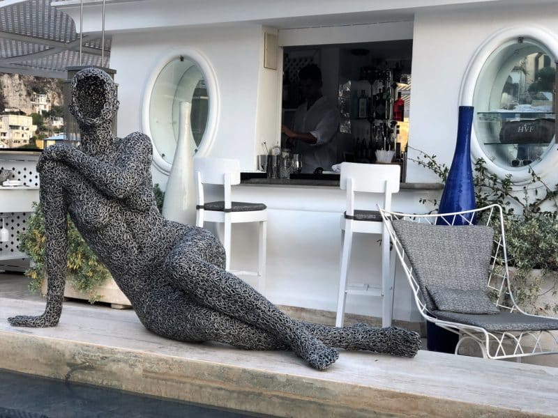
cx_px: 279
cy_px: 209
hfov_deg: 33.8
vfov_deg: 25.7
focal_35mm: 57
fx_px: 919
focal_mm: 6.6
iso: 32
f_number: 2.8
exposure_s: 1/120
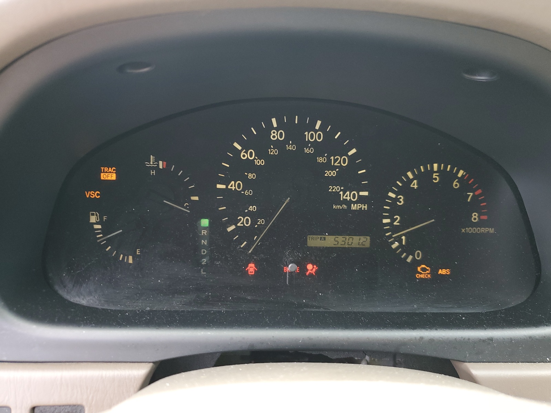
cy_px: 206
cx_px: 276
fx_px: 414
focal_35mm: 26
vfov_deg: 53.1
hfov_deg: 67.3
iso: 89
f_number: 1.5
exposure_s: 1/120
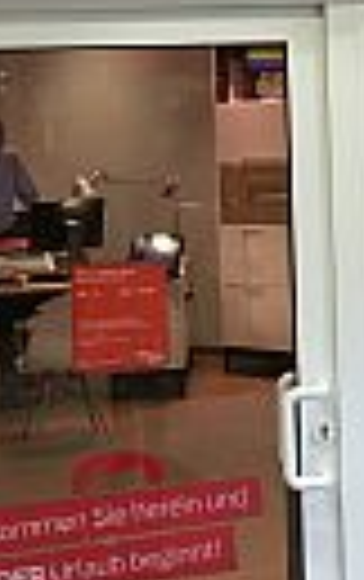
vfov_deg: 21.7
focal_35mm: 95
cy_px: 157
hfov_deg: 13.5
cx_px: 422
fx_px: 1503
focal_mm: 4.15
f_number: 2.2
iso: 25
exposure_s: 1/33
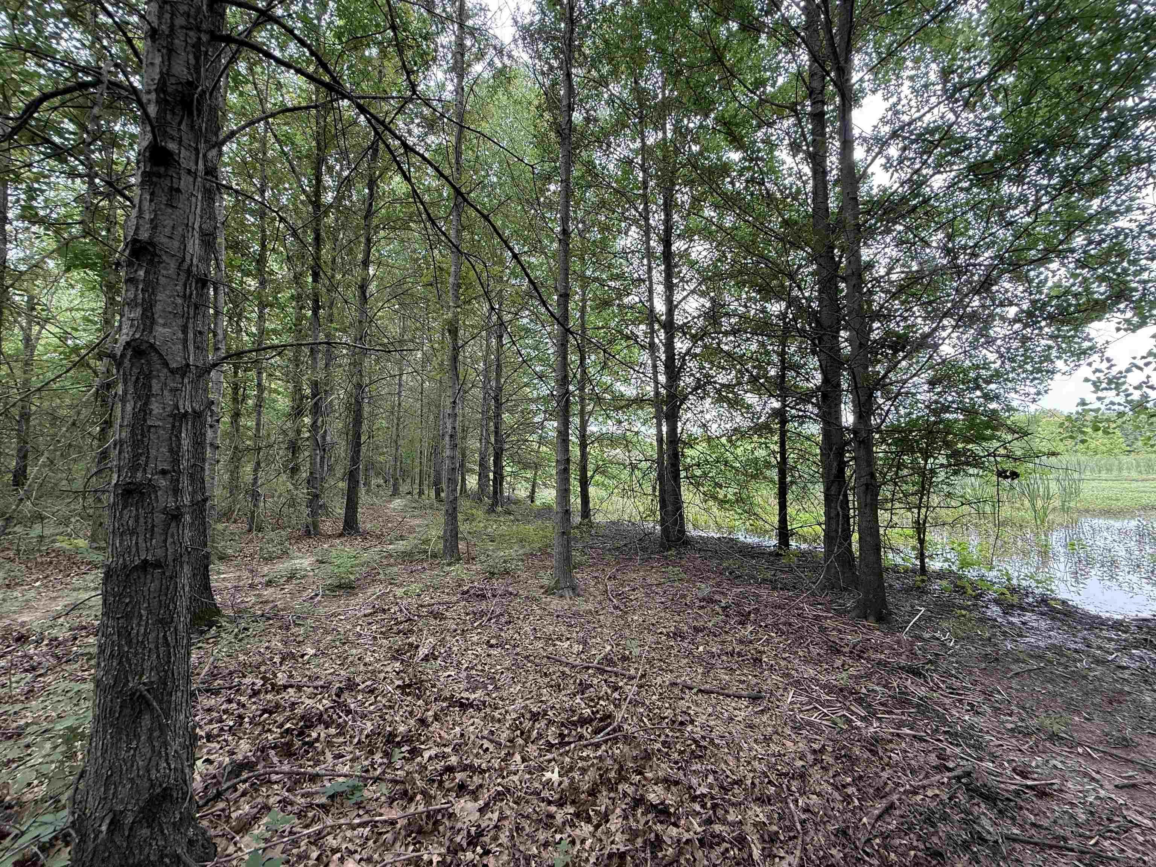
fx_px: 468
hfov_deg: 102.1
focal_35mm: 14
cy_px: 434
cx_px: 578
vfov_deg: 85.7
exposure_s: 1/99
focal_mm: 2.22
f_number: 2.2
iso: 64
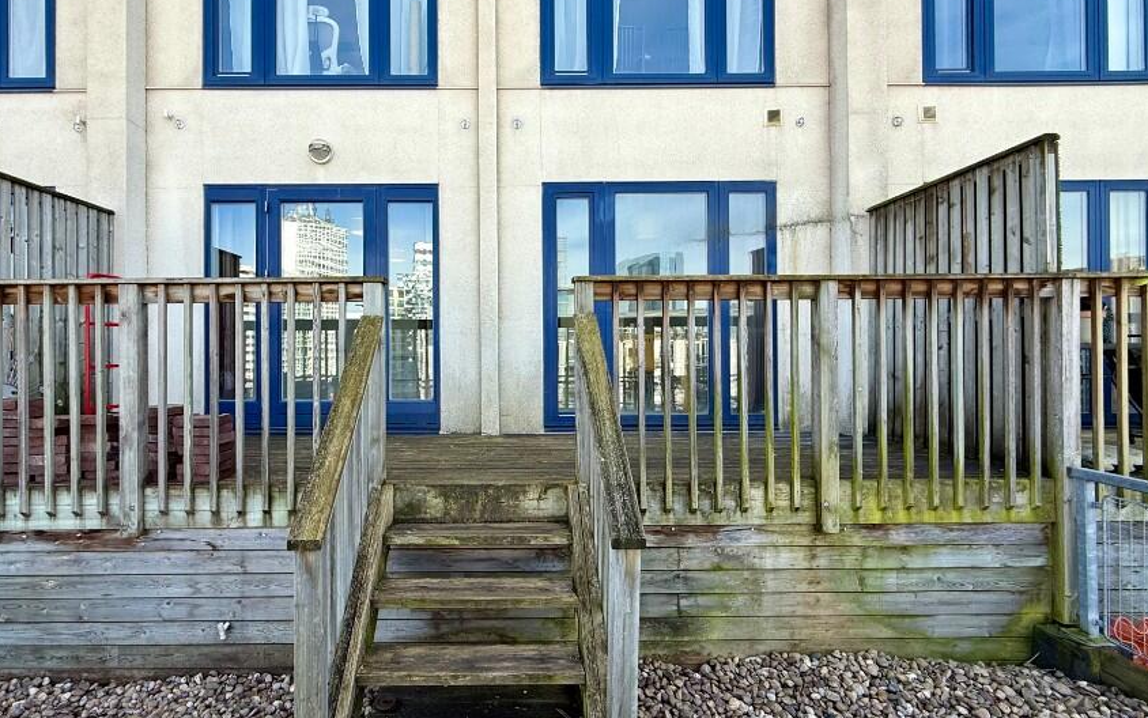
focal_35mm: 18
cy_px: 349
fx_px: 563
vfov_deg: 65.0
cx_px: 514
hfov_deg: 90.8
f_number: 2.2
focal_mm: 2.22
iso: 50
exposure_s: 1/465
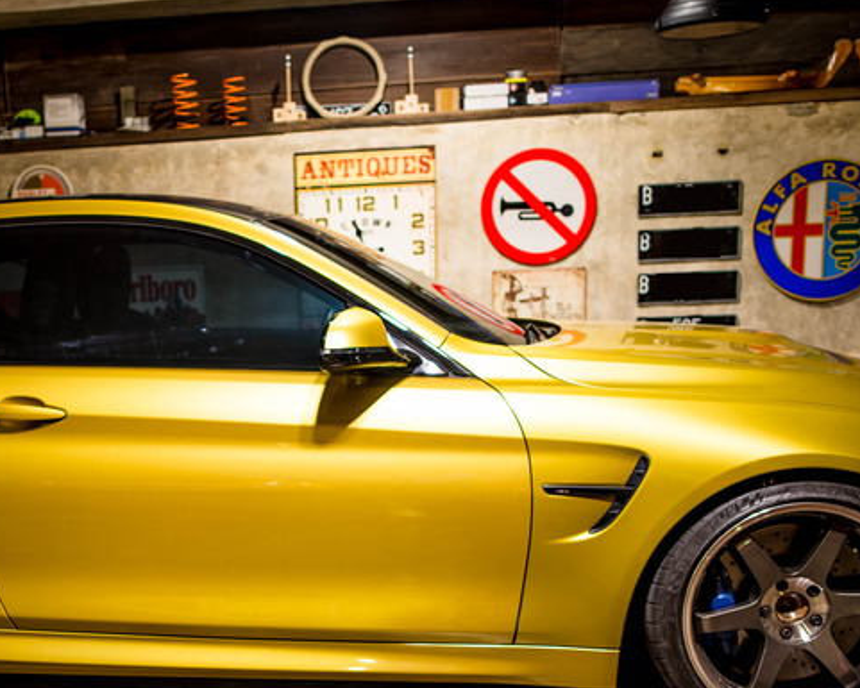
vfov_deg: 30.8
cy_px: 541
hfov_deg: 37.7
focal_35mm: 48
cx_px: 206
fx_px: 1222
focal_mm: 24
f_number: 1.8
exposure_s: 1/4
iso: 100
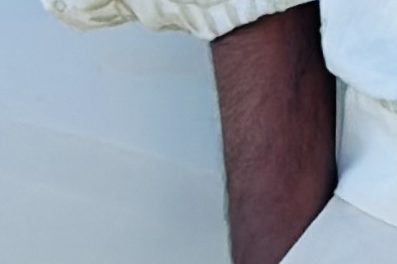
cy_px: -938
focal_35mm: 418
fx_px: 4608
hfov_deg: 4.9
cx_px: 744
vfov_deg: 3.1
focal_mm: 6.86
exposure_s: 1/1242
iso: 80
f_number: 1.78
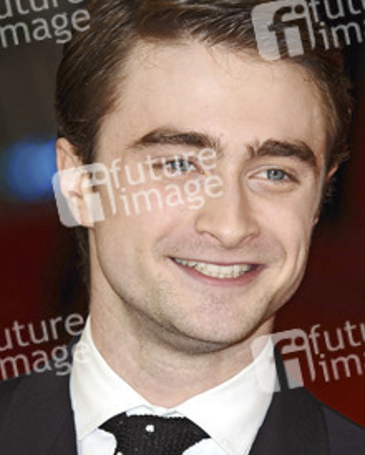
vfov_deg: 5.7
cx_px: 187
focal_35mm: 339
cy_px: 271
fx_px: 4563
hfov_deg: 4.6
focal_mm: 165
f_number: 4.5
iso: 320
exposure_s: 1/200
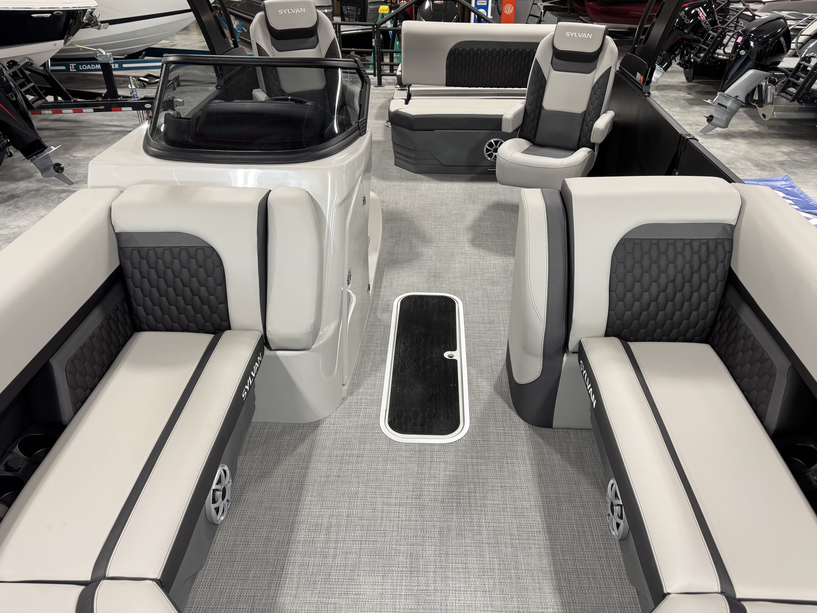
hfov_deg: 69.4
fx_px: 590
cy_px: 296
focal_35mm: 25
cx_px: 420
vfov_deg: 54.9
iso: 125
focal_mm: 6.76
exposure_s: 1/60
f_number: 1.78
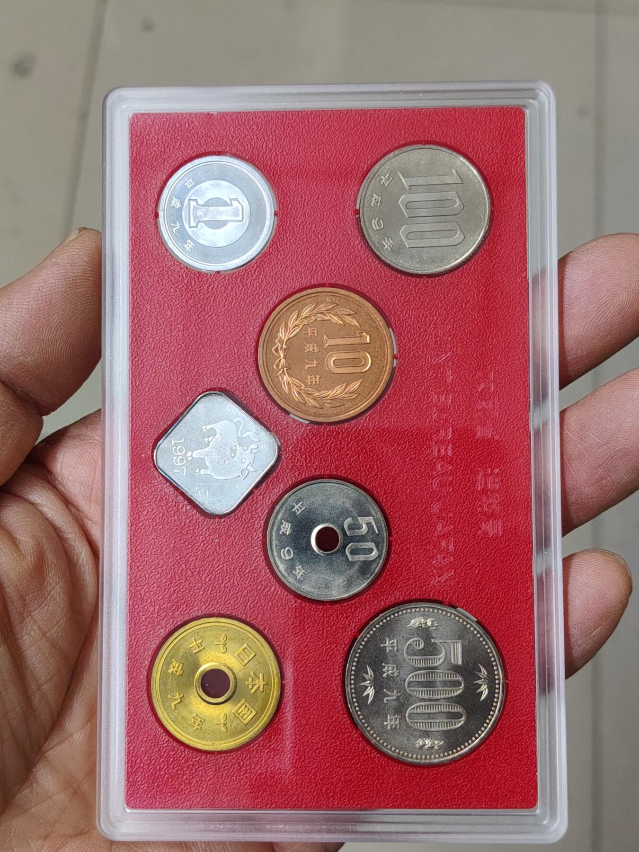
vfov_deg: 37.5
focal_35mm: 51
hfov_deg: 28.6
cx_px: 320
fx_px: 1255
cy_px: 426
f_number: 1.88
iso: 785
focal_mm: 4.84
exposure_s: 1/100
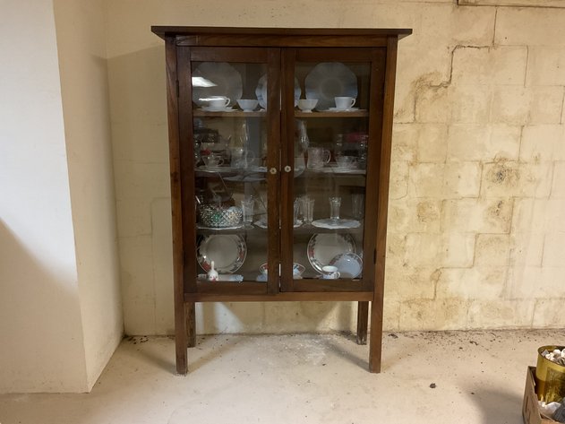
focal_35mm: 29
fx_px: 473
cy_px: 212
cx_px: 282
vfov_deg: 48.2
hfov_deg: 61.7
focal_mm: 3
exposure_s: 1/40
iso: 250
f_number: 1.8
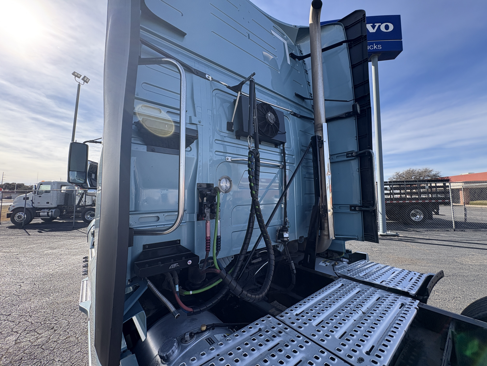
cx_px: 244
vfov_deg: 85.7
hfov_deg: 102.1
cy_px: 183
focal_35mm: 14
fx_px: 197
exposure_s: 1/605
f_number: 2.2
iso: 40
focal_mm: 2.22
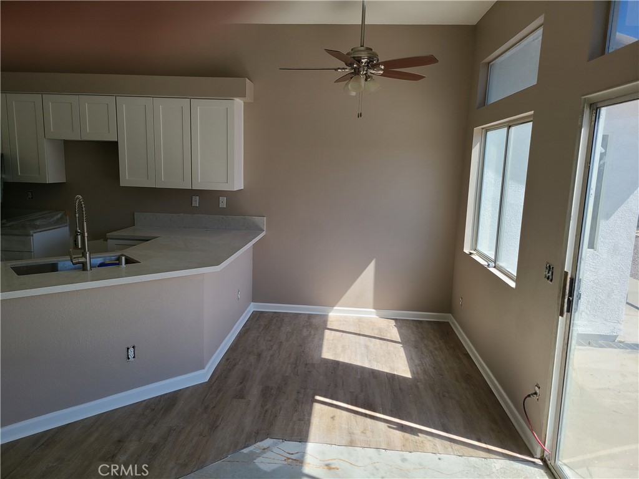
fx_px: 480
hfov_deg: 67.3
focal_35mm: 26
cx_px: 320
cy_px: 240
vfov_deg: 53.1
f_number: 1.8
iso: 40
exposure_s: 1/988
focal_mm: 5.4
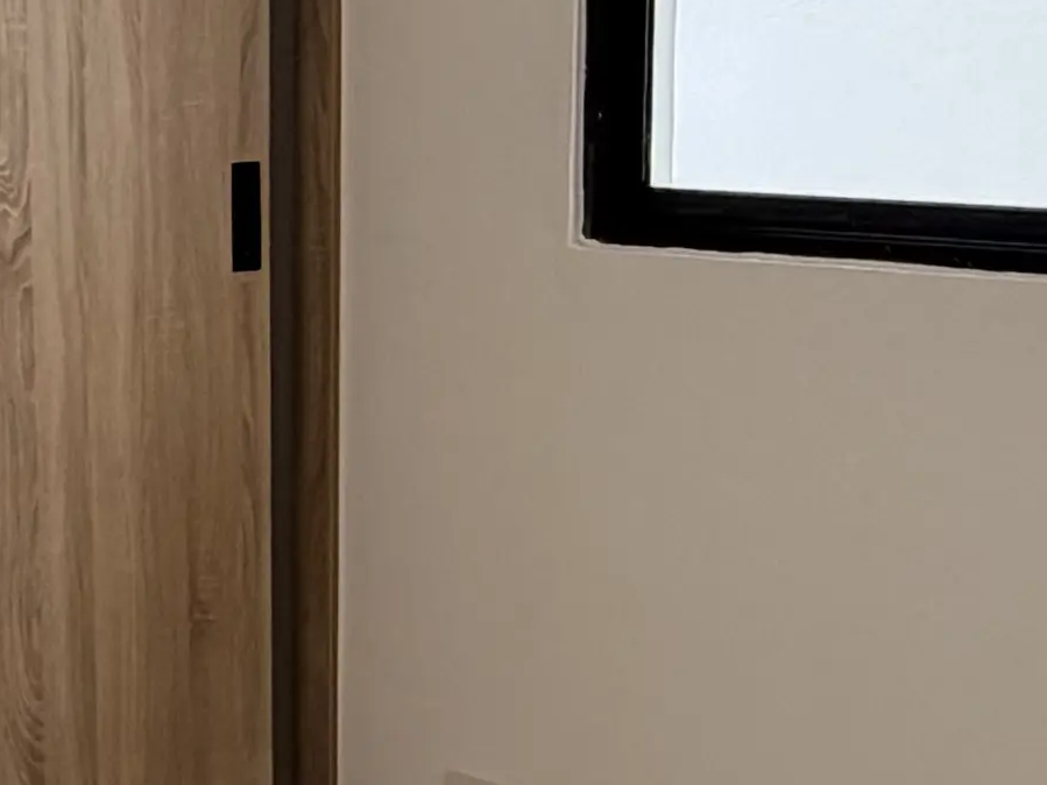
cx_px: 207
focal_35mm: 89
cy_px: 618
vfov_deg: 16.5
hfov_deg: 21.7
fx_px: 2692
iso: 50
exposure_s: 1/123
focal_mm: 2.22
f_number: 2.2
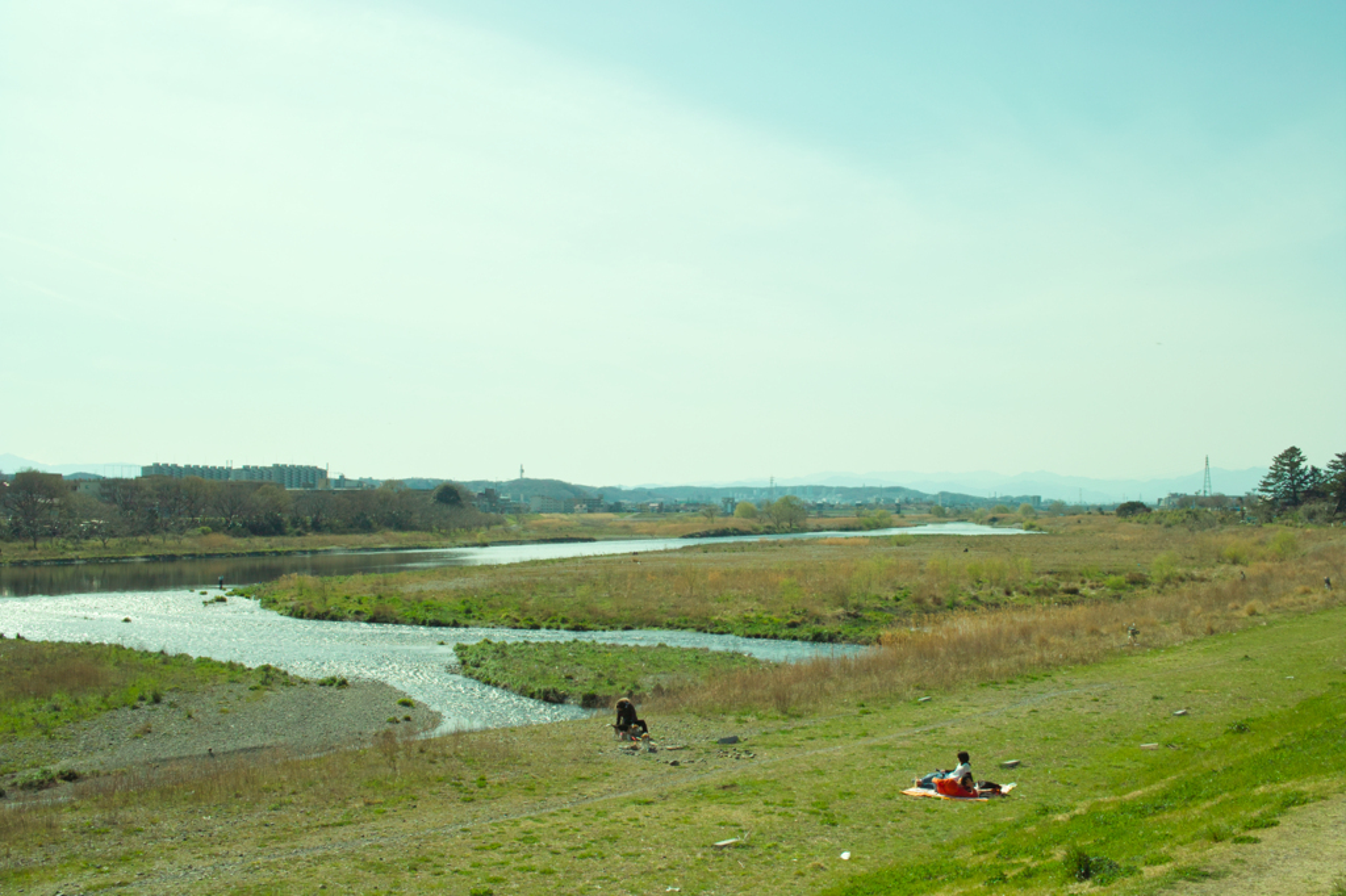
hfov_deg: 47.4
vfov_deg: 32.6
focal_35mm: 41
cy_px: 448
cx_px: 673
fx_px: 1532
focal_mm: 24.2
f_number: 8
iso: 100
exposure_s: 1/400
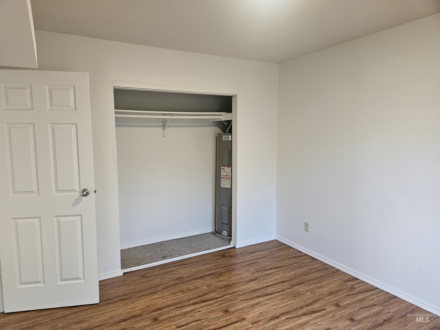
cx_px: 220
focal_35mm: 23
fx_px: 292
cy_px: 165
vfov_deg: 58.9
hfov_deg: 73.9
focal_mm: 5.4
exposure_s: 1/120
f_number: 1.8
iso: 640
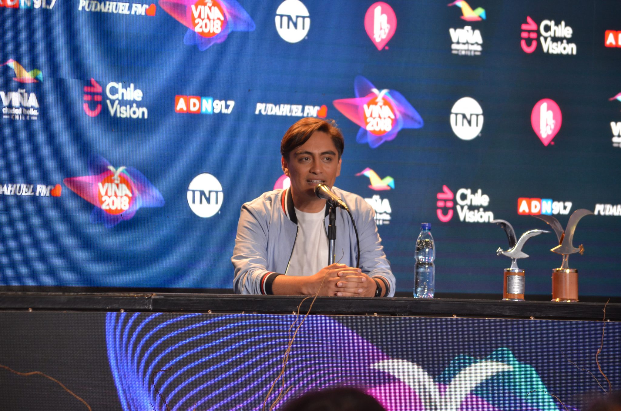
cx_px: 310
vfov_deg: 9.9
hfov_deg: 14.9
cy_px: 206
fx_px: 2375
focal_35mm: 138
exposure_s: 1/60
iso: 800
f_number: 4.5
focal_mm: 92
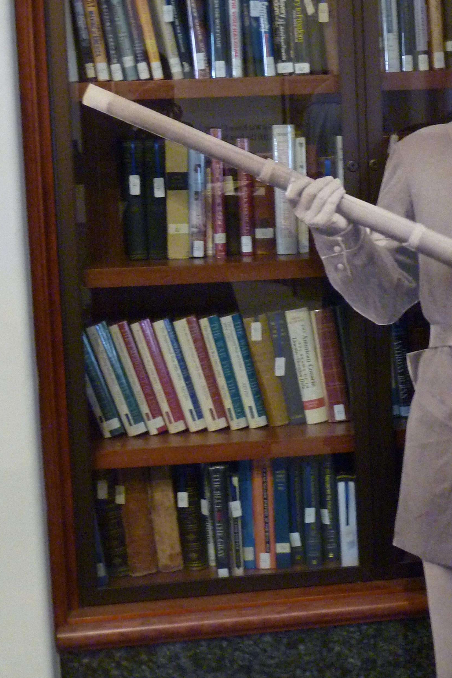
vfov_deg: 28.2
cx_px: 404
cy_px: 198
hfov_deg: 18.9
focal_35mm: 71
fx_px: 1337
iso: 400
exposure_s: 1/4
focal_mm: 6.9
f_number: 3.7
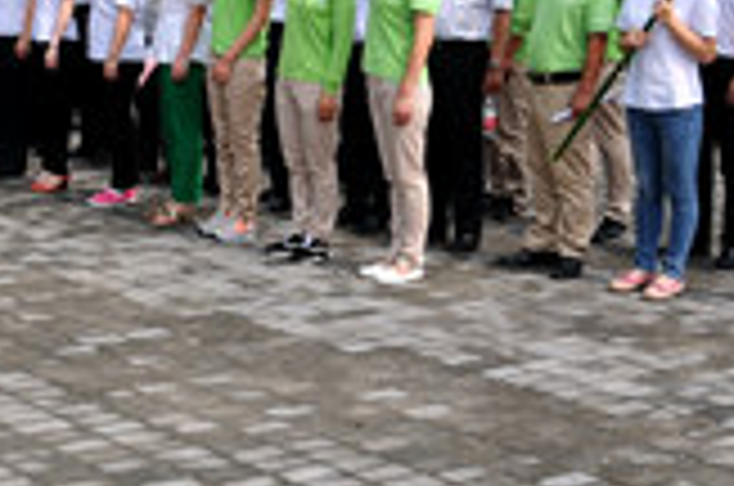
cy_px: -88
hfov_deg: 23.5
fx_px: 1689
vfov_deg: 15.8
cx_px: 0
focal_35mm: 83
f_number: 5
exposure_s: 1/1250
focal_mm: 20
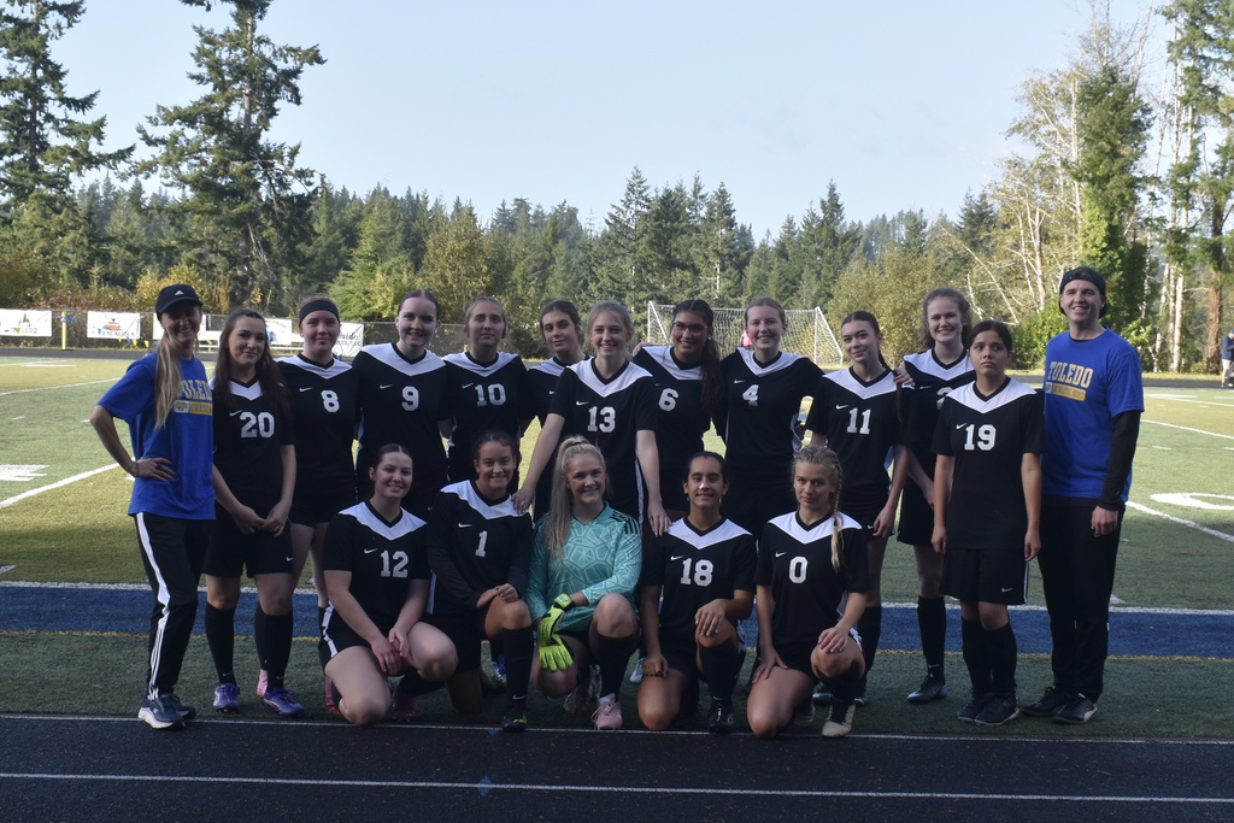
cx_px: 617
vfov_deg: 33.0
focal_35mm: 40
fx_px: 1388
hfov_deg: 47.9
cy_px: 412
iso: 320
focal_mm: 27
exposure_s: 1/250
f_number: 8
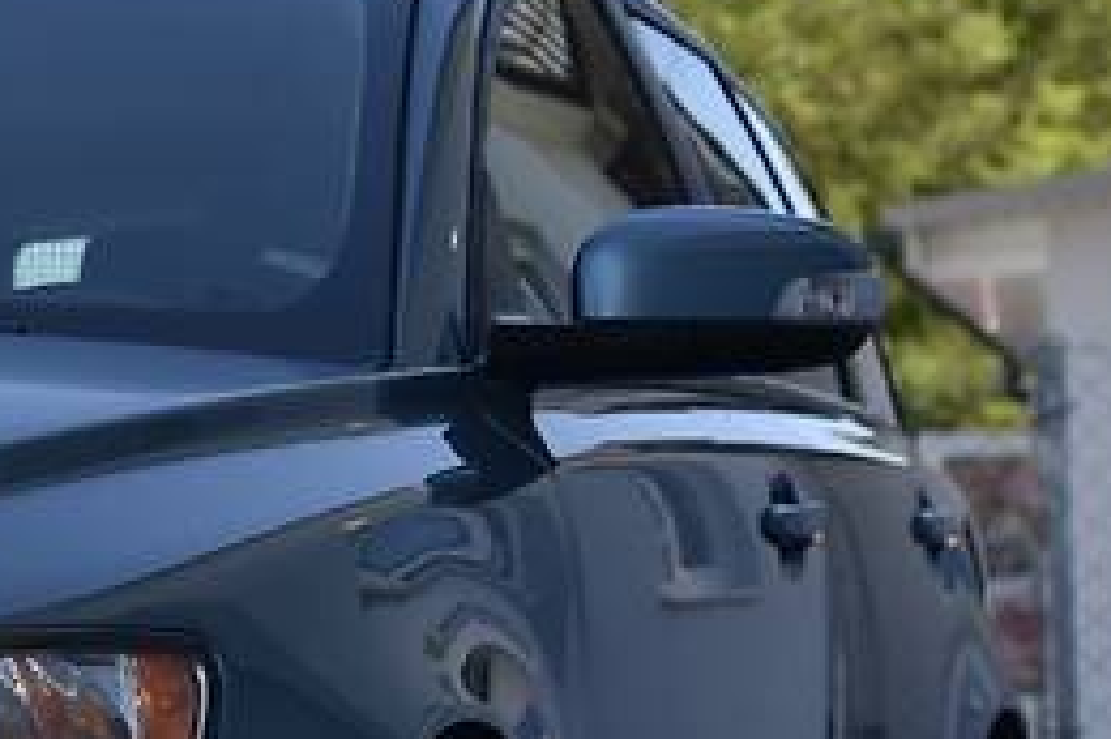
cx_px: -466
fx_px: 5891
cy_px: 664
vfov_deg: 7.2
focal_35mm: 191
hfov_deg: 10.5
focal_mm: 62
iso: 200
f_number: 5.6
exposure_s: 1/500
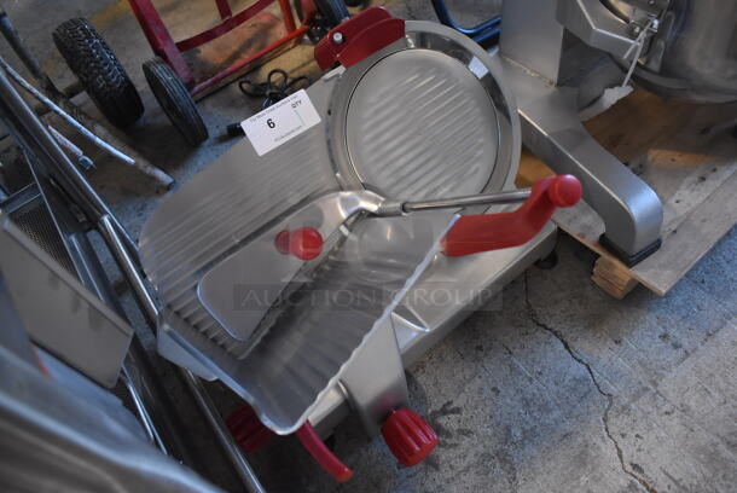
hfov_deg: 67.3
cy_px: 246
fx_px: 553
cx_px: 368
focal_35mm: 27
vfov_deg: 48.0
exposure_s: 1/125
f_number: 3.5
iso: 2200
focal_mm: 18
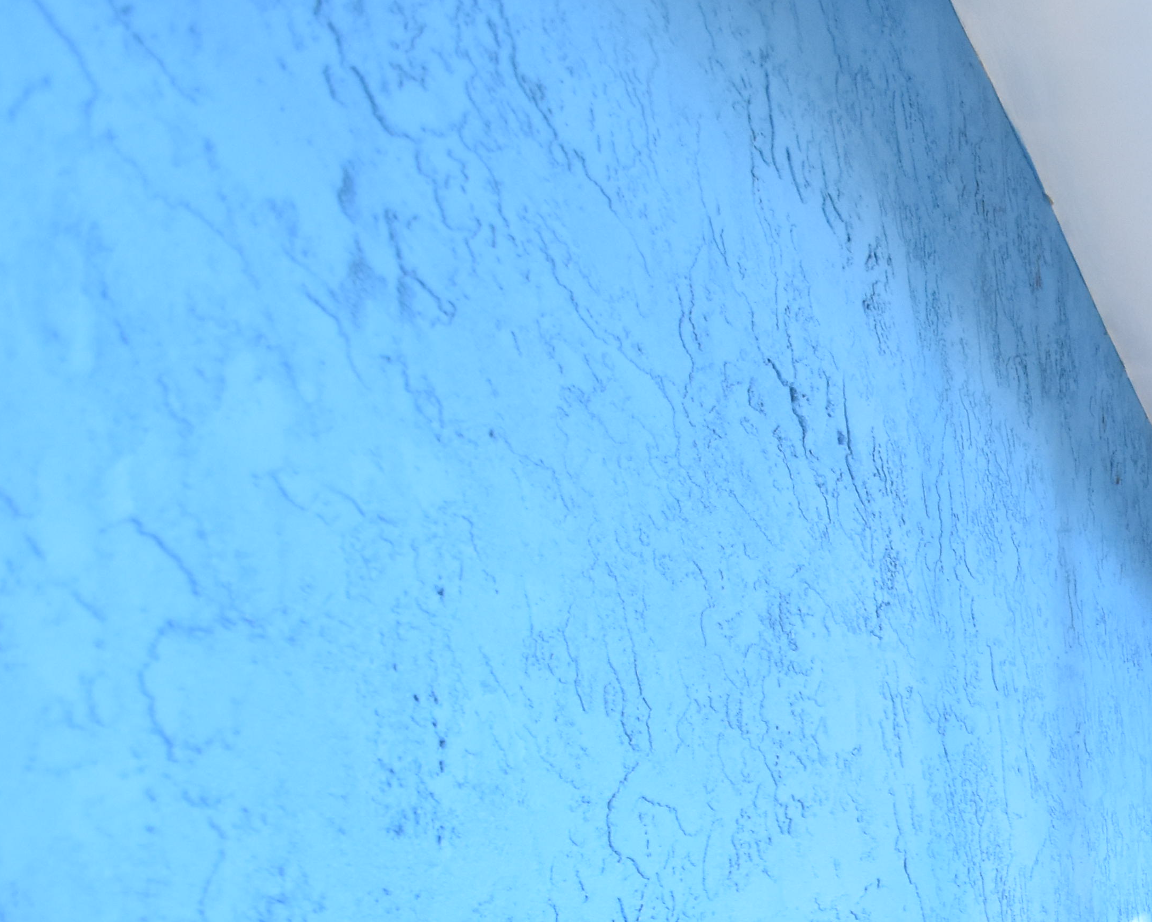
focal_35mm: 39
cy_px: 995
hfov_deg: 35.7
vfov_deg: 33.7
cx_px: 1411
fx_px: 1330
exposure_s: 1/125
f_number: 3.5
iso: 800
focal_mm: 10
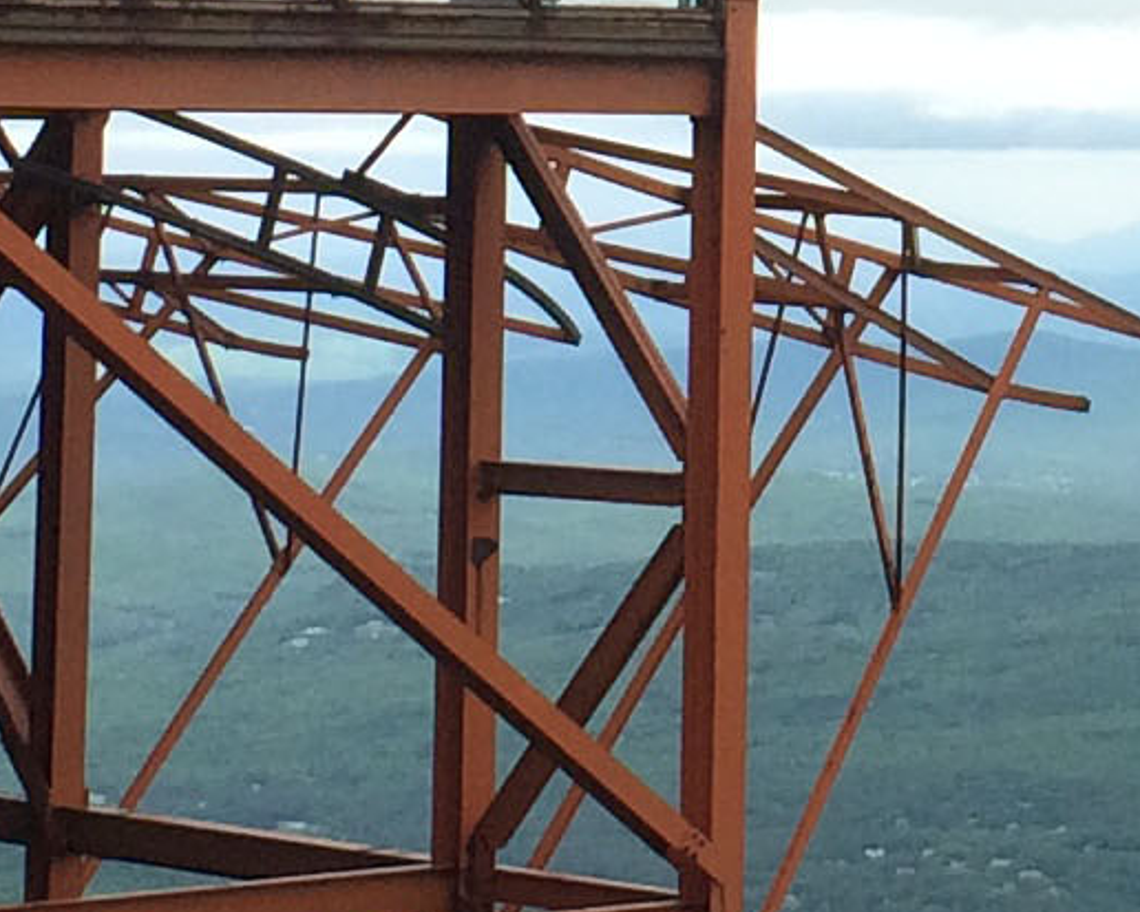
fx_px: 6041
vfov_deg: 8.5
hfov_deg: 10.7
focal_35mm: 179
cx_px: 1197
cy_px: -291
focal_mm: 4.15
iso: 32
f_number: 2.2
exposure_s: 1/954
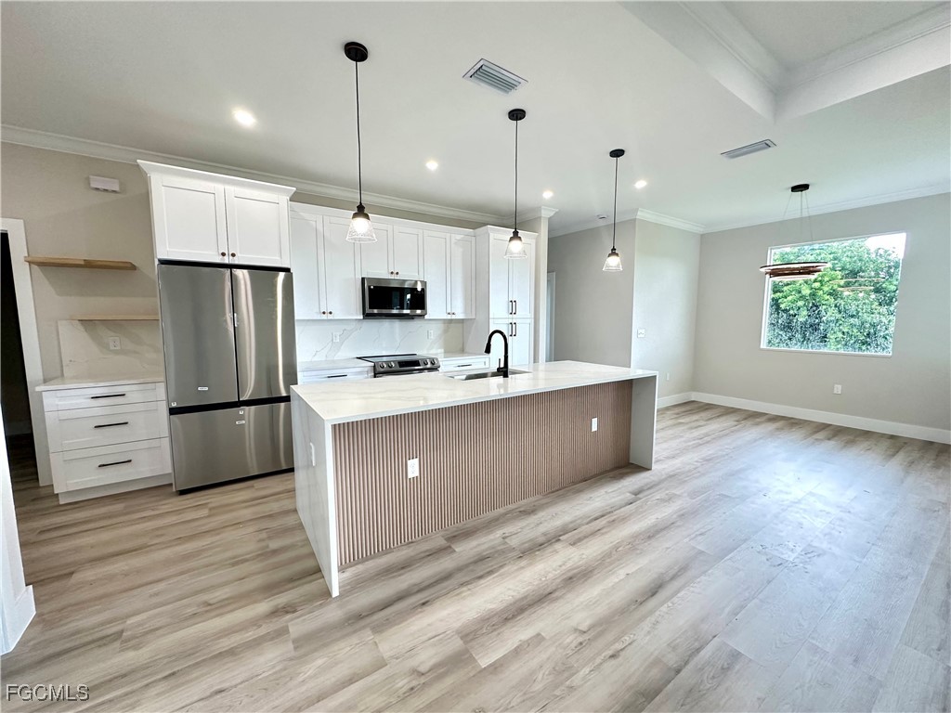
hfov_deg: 102.1
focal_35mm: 14
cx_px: 476
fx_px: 385
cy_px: 356
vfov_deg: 85.7
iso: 320
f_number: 2.2
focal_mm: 2.22
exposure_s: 1/120
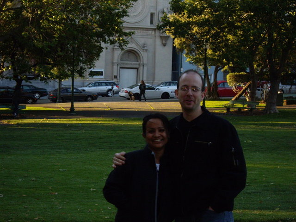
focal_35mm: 114
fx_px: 975
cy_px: 111
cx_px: 148
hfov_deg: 17.3
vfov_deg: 13.0
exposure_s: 1/125
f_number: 5.2
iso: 200
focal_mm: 18.6
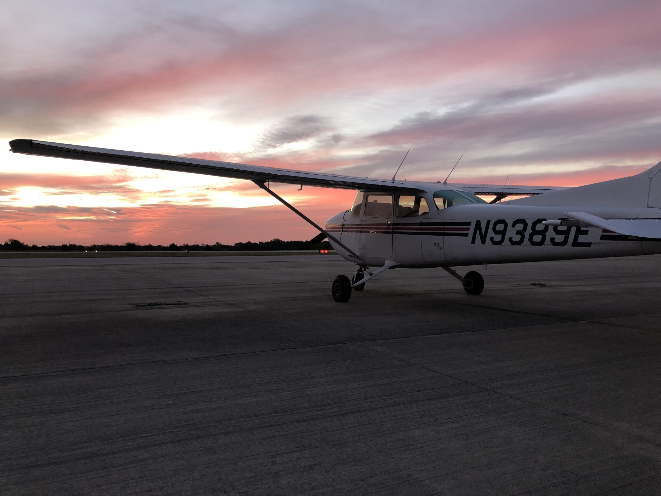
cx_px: 330
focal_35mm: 28
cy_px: 248
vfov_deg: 49.7
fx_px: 535
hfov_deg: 63.4
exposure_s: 1/30
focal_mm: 4
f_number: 1.8
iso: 32
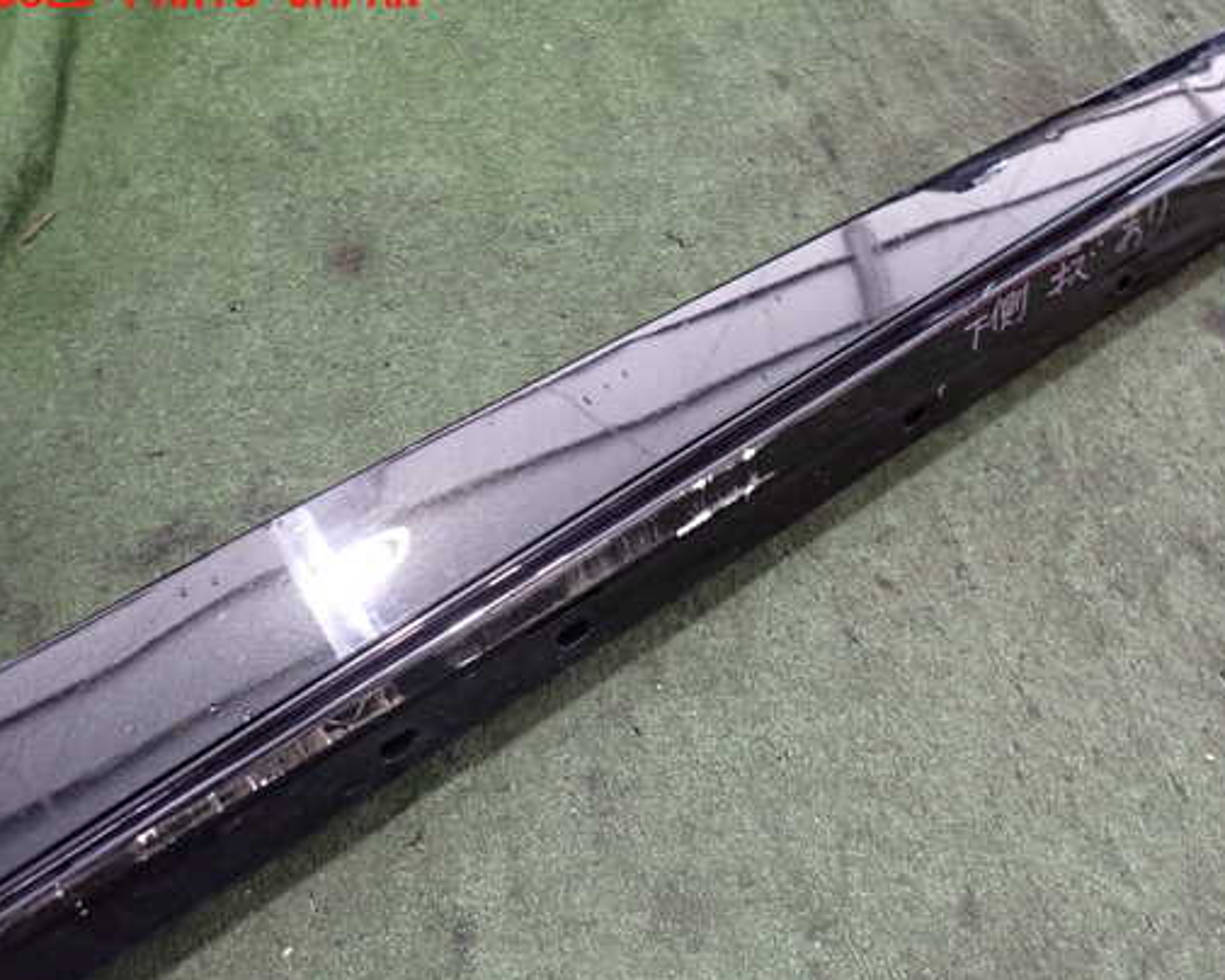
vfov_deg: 50.0
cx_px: 706
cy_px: 507
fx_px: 1051
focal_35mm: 29
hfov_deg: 60.2
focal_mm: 4.5
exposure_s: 1/30
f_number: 2
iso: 500
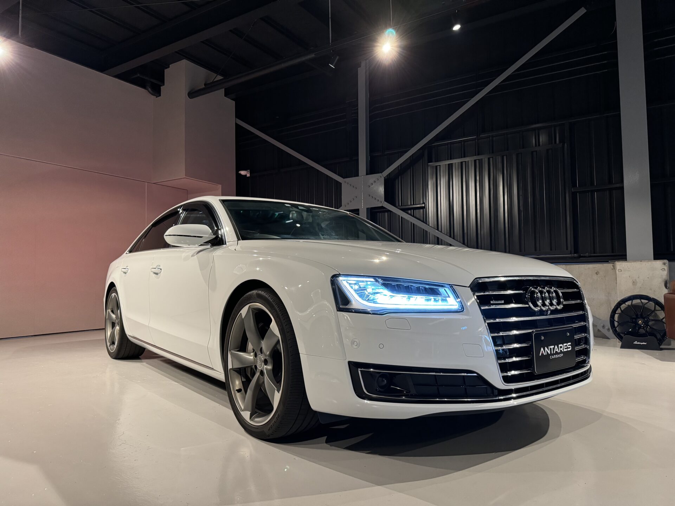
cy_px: 253
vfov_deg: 56.8
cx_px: 338
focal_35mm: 24
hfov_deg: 71.6
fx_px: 468
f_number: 1.78
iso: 500
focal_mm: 6.76
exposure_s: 1/41
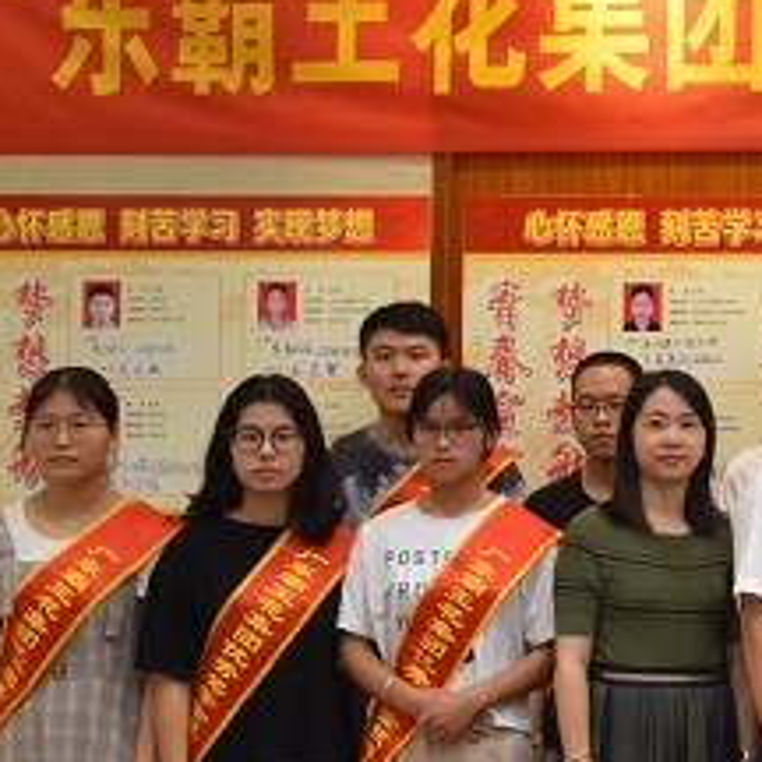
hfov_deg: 15.5
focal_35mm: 104
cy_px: 471
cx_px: 1122
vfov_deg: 16.7
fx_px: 2590
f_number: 4
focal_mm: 22
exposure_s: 1/60
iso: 560
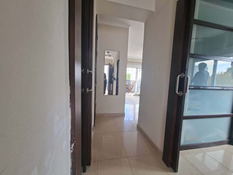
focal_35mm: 13
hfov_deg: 106.2
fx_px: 88
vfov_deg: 89.9
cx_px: 116
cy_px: 88
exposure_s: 1/40
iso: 40
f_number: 2.2
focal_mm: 1.74
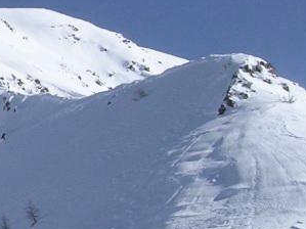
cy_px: 120
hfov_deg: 14.1
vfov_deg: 11.4
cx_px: -171
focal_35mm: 130
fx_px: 1149
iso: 50
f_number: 5.6
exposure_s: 1/597
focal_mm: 5.8
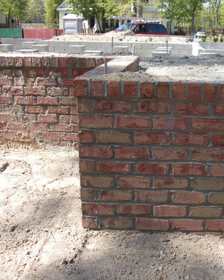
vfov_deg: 38.8
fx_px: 398
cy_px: 138
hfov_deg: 30.4
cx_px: 189
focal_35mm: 48
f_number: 2.8
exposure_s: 1/320
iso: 50
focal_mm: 6.3
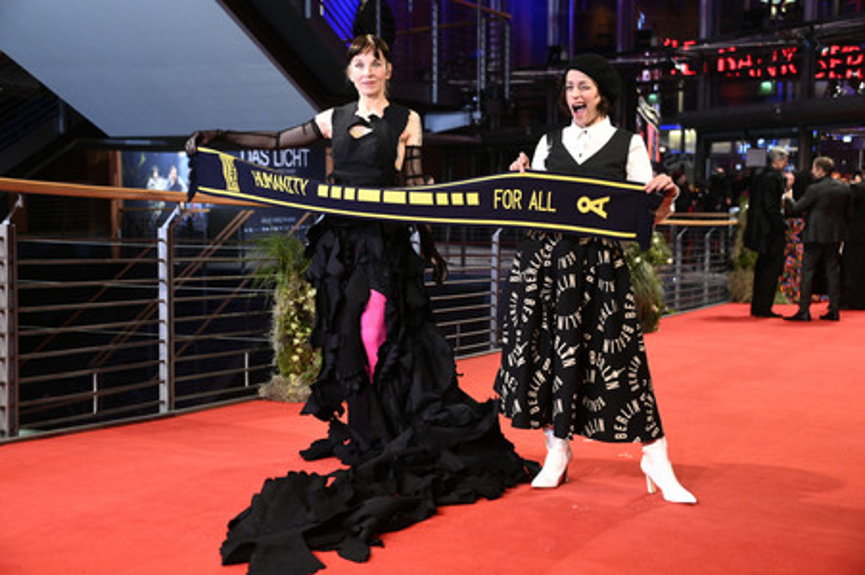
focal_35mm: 48
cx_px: 432
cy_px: 288
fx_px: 1152
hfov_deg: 41.1
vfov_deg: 28.0
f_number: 4.5
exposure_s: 1/250
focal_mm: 48
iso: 5000
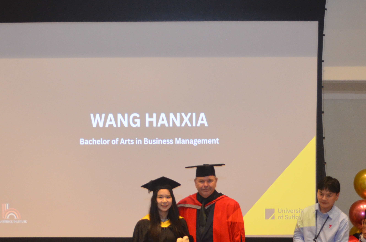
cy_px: 187
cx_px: 154
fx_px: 903
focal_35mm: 89
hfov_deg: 22.9
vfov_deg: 15.2
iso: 1250
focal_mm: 32
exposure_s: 1/60
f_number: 4.8
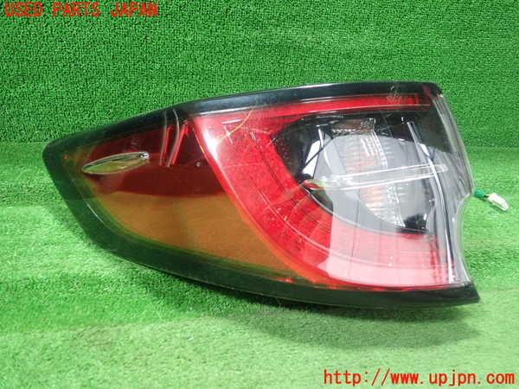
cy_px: 194
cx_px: 260
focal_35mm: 30
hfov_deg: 60.0
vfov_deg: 46.8
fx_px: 450
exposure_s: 1/125
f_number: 2.3
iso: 800
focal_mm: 5.5
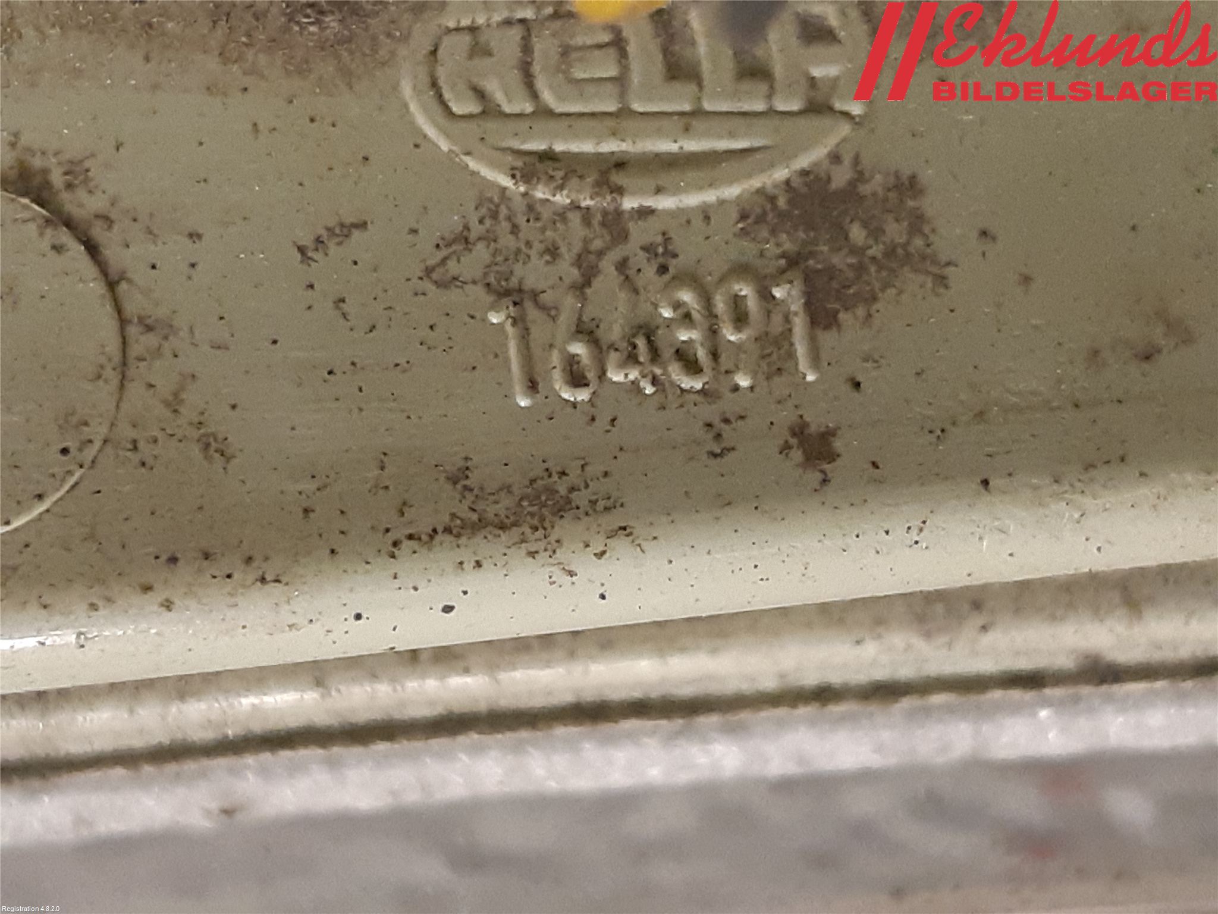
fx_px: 915
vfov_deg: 53.1
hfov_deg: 67.3
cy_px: 457
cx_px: 609
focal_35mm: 26
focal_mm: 3.93
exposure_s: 1/50
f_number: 1.7
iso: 250
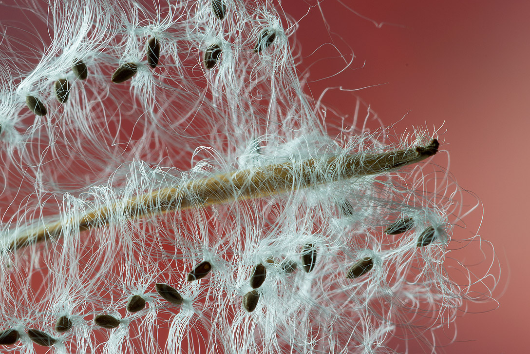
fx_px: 2842
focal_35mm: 193
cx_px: 183
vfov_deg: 7.1
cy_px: 188
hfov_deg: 10.6
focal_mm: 105
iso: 100
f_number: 25
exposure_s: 1/1.67
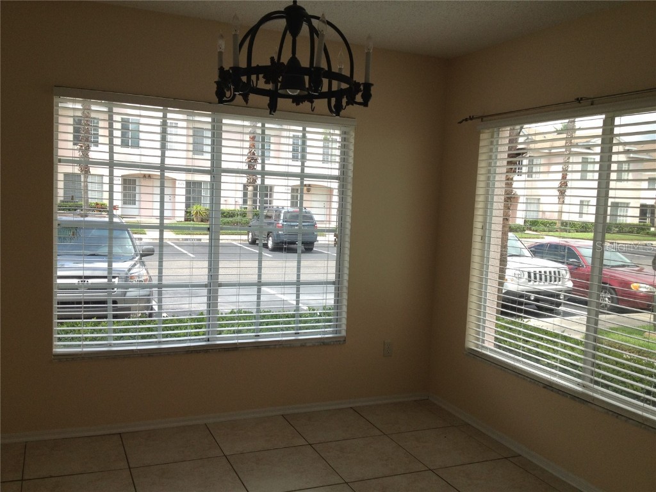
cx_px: 328
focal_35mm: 35
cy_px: 246
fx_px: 663
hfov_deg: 52.6
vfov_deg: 40.7
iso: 80
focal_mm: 4.28
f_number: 2.4
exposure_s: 1/581
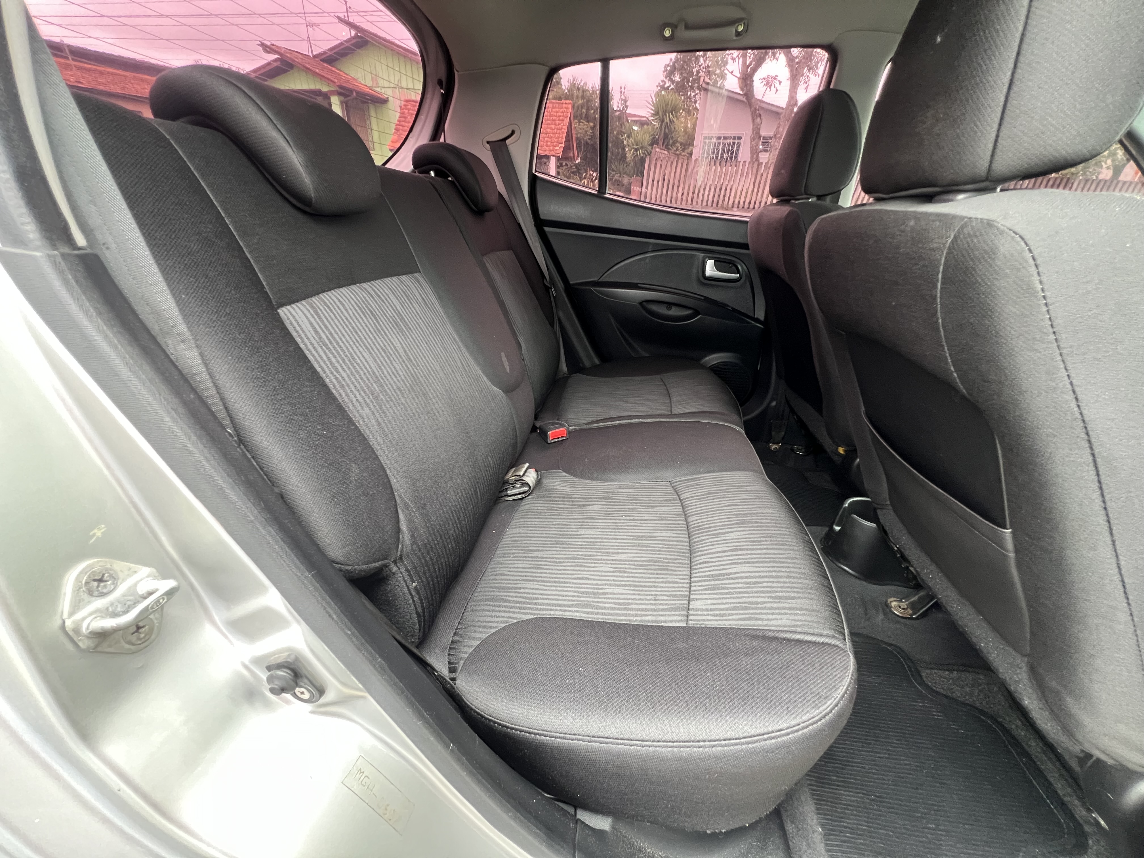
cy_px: 429
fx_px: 430
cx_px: 572
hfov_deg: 106.2
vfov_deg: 89.9
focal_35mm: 13
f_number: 1.8
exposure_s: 1/60
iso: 320
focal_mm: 1.57
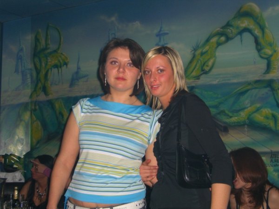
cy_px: 104
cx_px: 140
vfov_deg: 25.7
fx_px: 459
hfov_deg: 33.8
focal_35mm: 57
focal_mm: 11.8
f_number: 3.6
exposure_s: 1/60
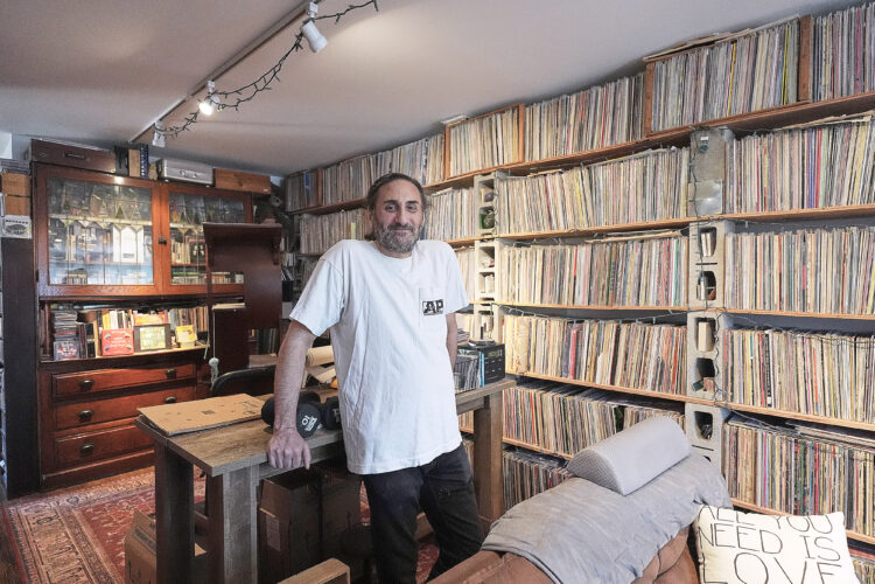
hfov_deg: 84.0
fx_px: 486
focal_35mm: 20
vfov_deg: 61.9
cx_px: 438
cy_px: 292
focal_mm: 20
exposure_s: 1/320
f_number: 4
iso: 5000
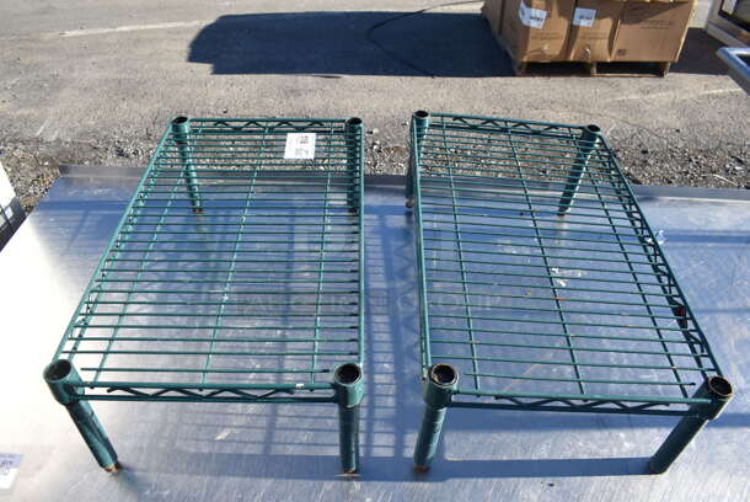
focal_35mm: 27
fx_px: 563
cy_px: 251
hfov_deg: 67.3
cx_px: 375
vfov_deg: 48.0
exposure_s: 1/320
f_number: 7.1
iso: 200
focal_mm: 18
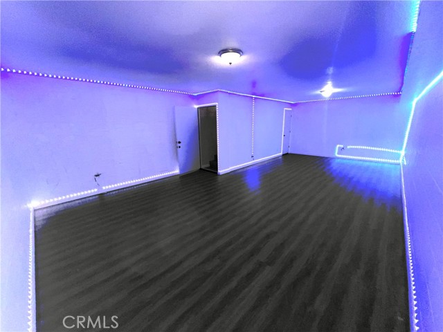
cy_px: 166
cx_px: 222
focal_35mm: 13
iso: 160
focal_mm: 1.57
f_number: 1.8
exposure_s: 1/60
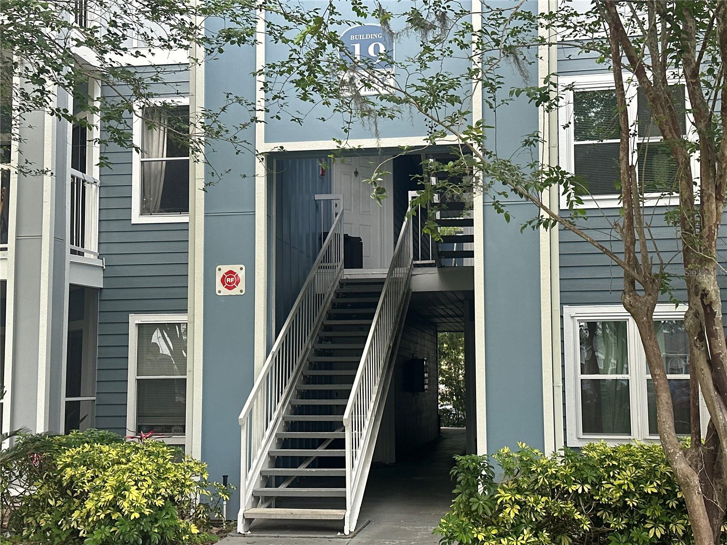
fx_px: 1008
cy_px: 272
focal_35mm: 48
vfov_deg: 30.3
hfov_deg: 39.7
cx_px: 364
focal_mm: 6.86
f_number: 1.78
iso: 64
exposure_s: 1/663
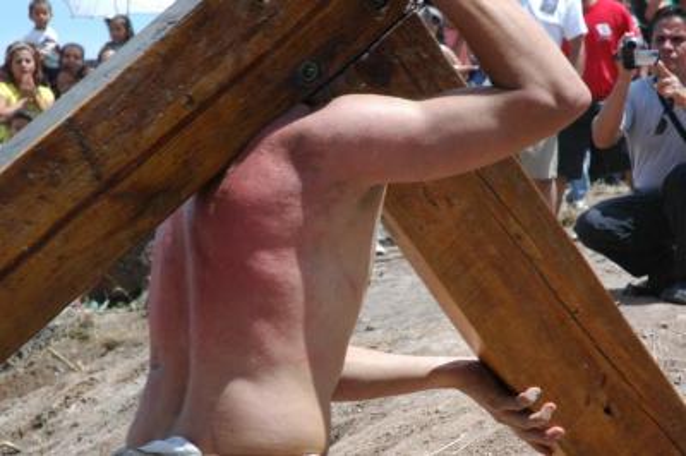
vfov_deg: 13.0
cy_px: 228
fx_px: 1999
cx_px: 343
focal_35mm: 105
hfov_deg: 19.5
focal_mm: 70
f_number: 10
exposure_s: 1/200
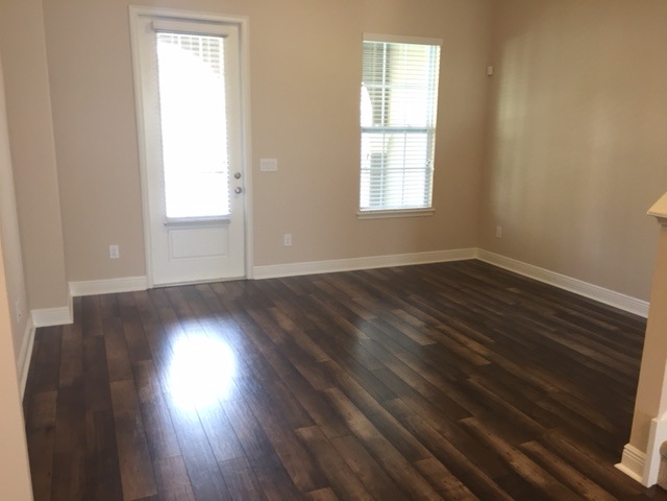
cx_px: 334
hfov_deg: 61.7
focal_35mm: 29
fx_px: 559
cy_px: 250
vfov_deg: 48.2
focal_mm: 4.15
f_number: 2.2
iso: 160
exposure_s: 1/30
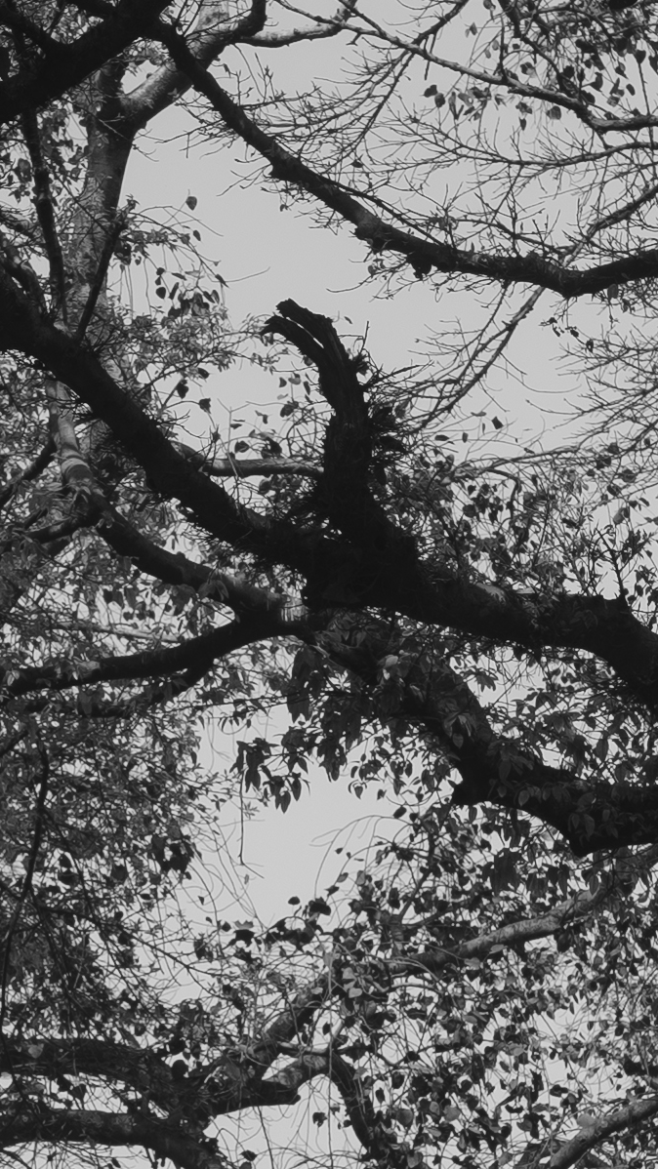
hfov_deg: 8.6
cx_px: 198
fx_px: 4373
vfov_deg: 15.2
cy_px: 868
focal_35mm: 141
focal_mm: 35
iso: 100
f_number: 5.6
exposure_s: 1/400
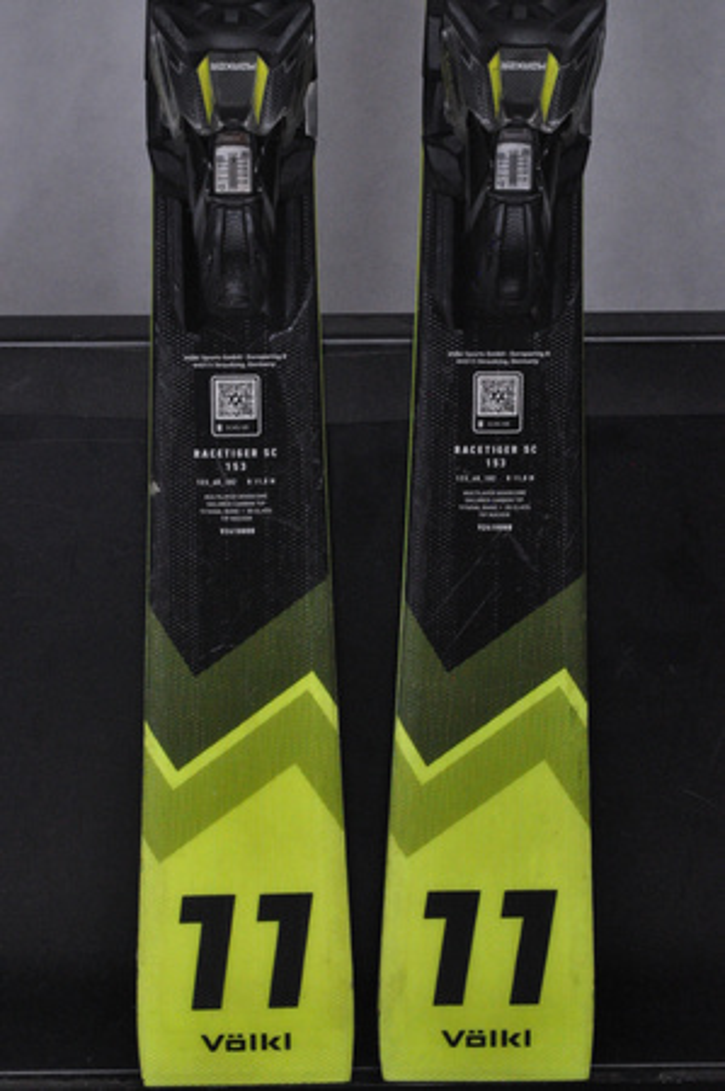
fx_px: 3633
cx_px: 362
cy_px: 546
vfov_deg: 17.1
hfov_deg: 11.4
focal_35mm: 120
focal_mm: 80
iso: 3200
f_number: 9.5
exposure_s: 1/125
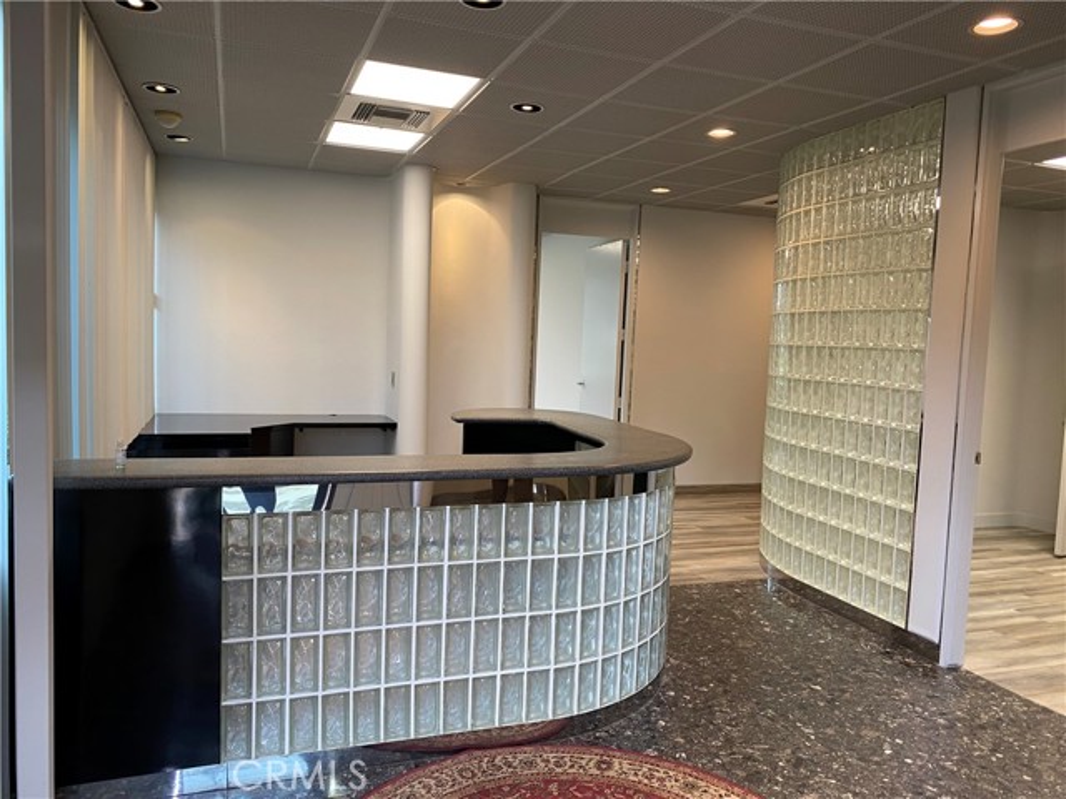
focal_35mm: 26
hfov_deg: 67.3
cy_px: 400
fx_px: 801
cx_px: 533
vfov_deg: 53.1
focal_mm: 4.25
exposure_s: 1/60
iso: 125
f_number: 1.8
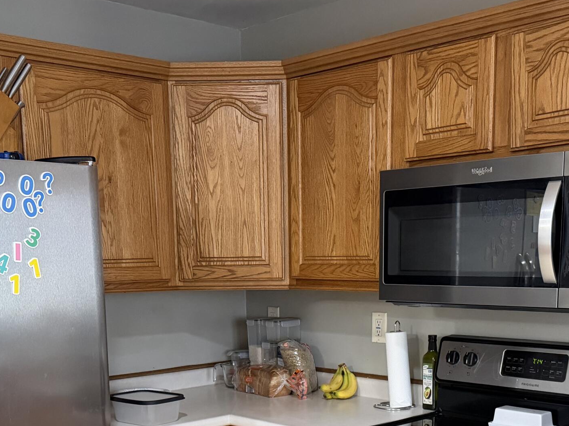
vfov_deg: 27.5
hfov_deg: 37.5
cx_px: 286
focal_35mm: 51
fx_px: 838
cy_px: 389
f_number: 1.78
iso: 800
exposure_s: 1/60
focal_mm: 6.76
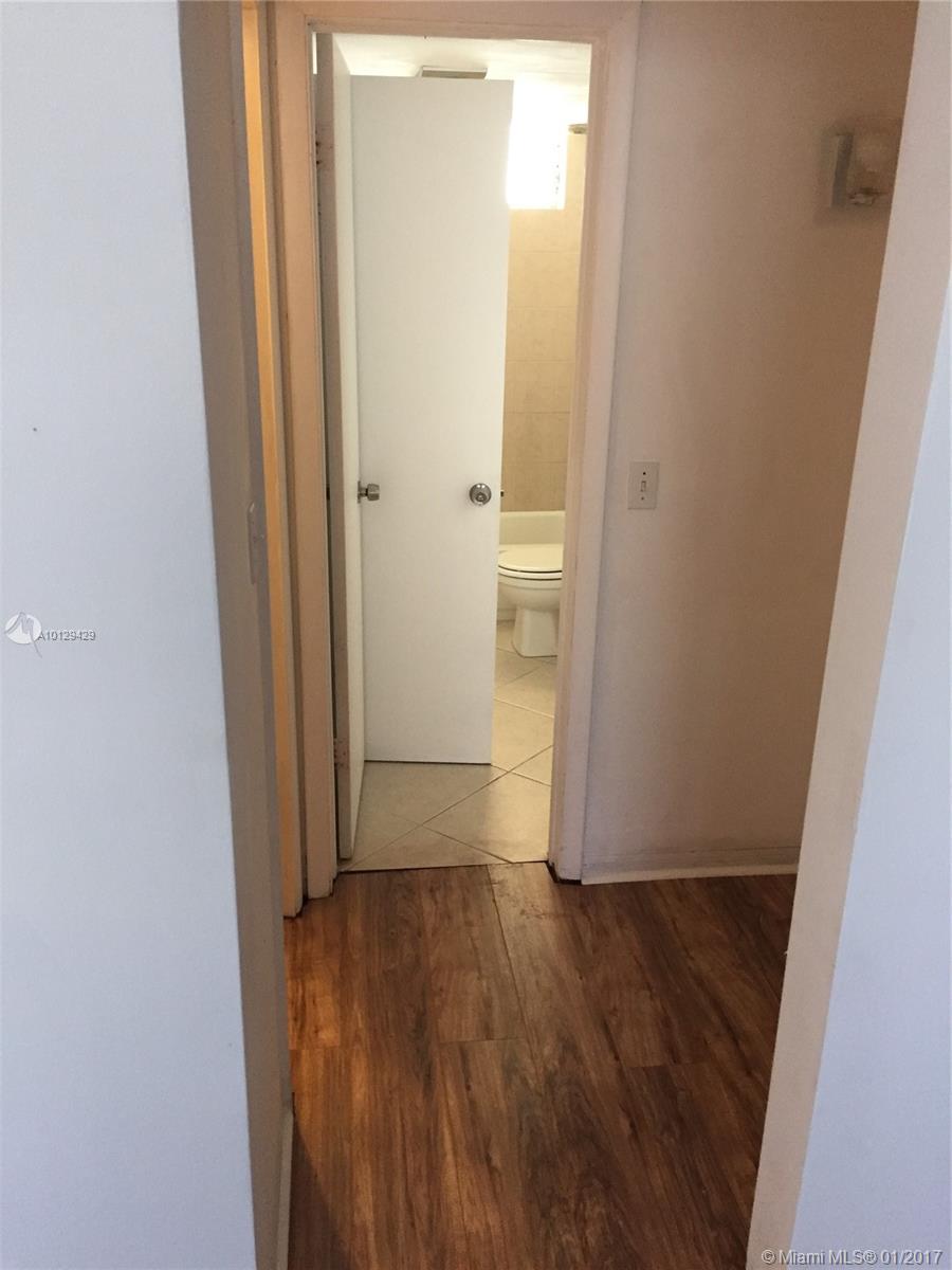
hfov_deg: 48.2
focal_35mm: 29
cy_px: 635
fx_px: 1063
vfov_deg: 61.7
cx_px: 476
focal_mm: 4.15
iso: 200
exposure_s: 1/30
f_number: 2.2
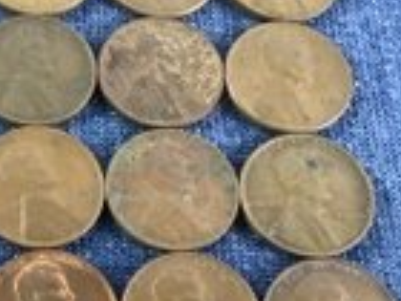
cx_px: -39
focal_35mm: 76
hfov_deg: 24.0
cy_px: 228
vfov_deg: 19.2
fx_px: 880
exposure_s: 1/30
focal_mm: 3.3
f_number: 2.4
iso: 400
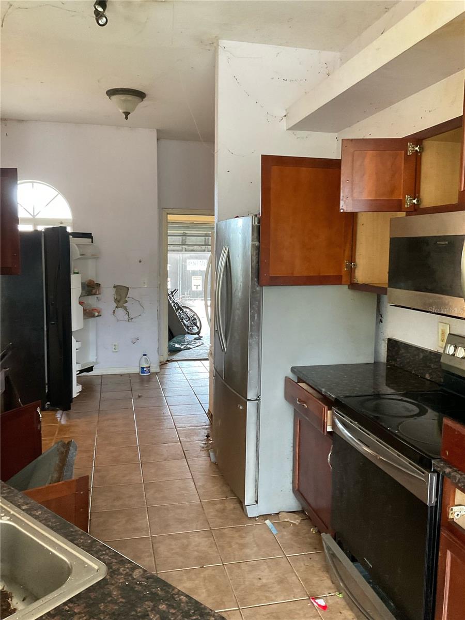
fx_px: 519
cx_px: 232
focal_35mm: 29
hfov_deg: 48.2
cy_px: 310
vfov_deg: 61.7
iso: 200
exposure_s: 1/60
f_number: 1.8
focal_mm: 3
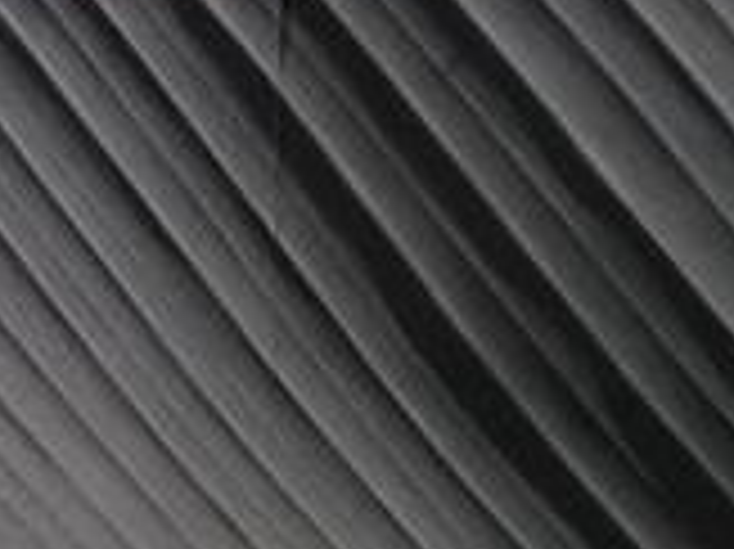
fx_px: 2712
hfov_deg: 13.3
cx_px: -729
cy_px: -153
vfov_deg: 11.3
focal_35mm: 128
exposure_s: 1/100
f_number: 1.8
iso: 510
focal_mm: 4.7
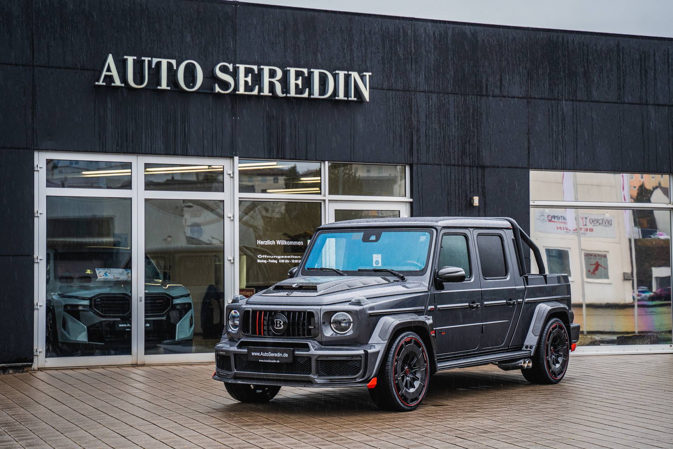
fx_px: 1084
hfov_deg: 34.5
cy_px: 224
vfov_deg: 23.4
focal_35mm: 58
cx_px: 336
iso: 800
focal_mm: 58
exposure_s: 1/160
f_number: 4
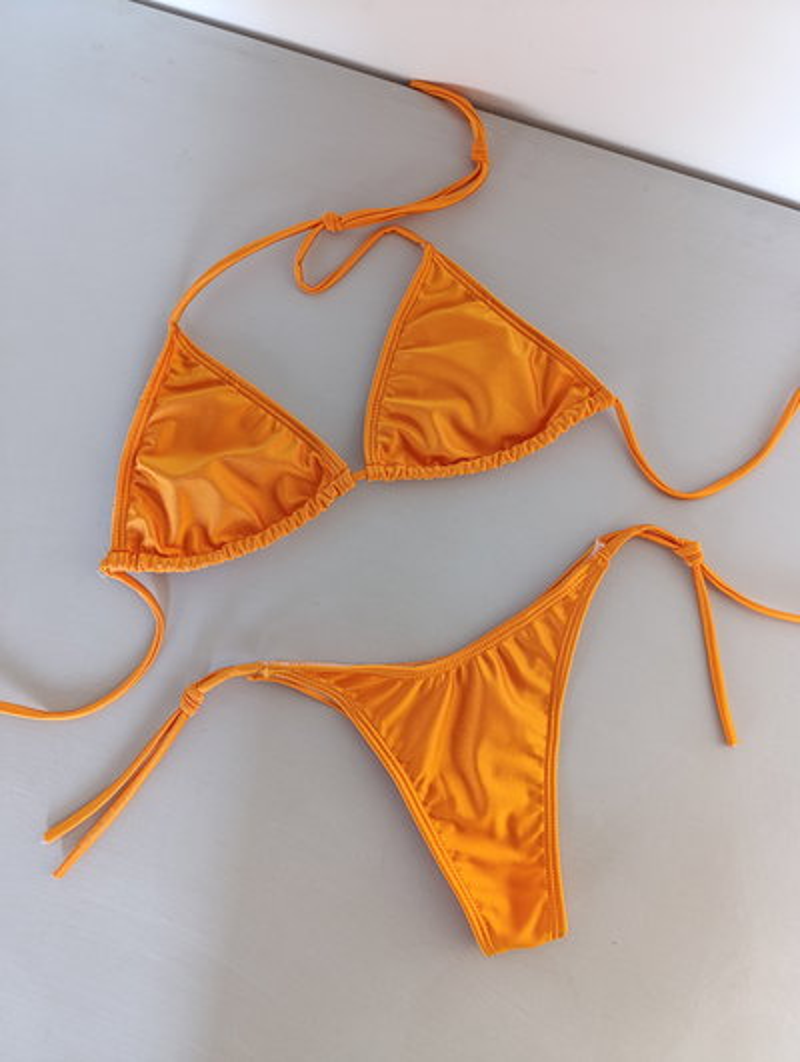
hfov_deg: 59.0
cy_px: 531
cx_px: 400
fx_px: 707
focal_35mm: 23
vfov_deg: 73.8
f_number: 1.6
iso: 1000
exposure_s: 1/50
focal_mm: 6.14
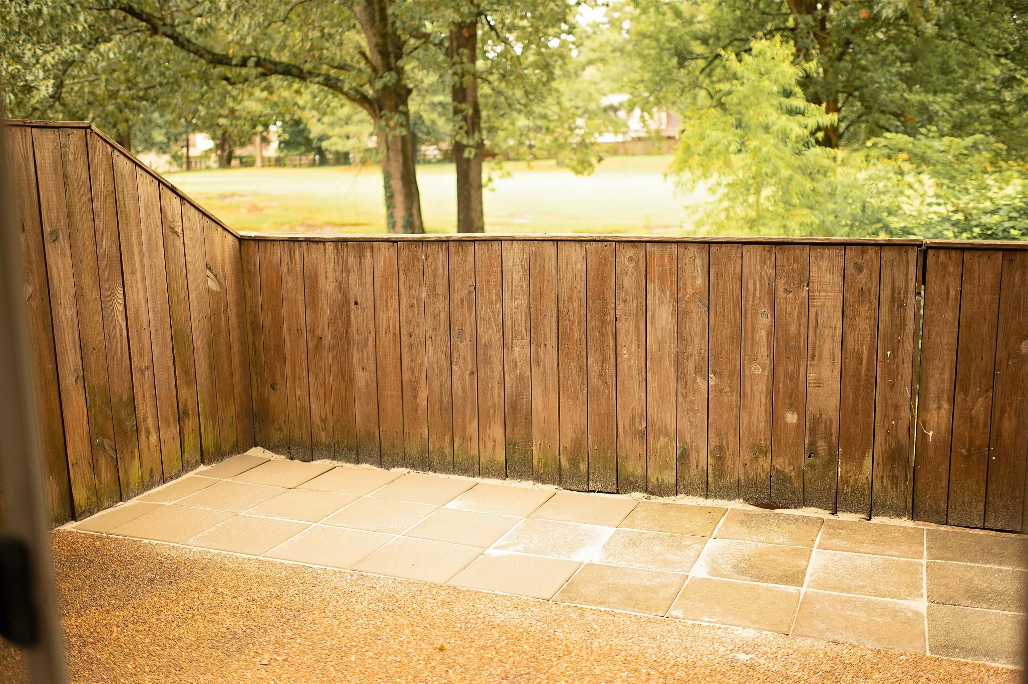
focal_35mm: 35
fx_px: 999
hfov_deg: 54.5
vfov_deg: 37.8
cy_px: 342
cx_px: 514
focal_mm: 35
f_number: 1.8
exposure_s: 1/1600
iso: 800
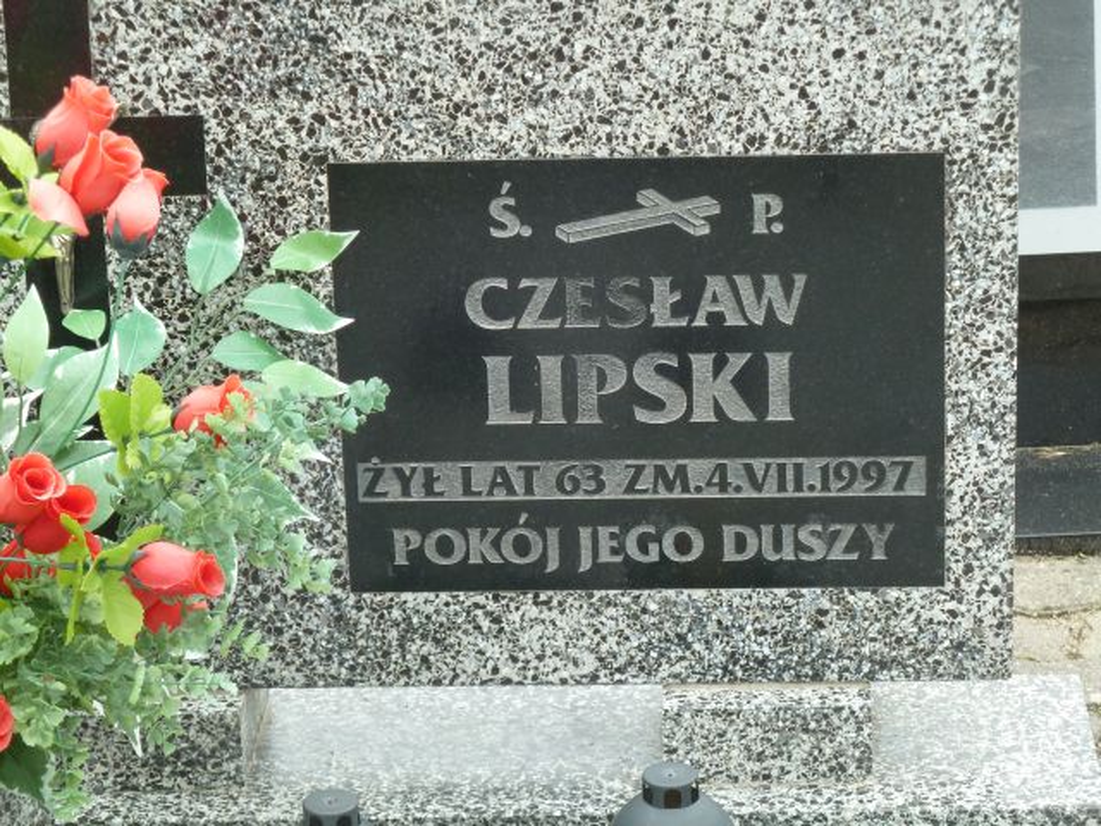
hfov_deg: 16.6
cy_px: 413
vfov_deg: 12.5
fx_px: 3785
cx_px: 550
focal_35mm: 119
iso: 160
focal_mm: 19.5
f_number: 4.4
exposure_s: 1/100
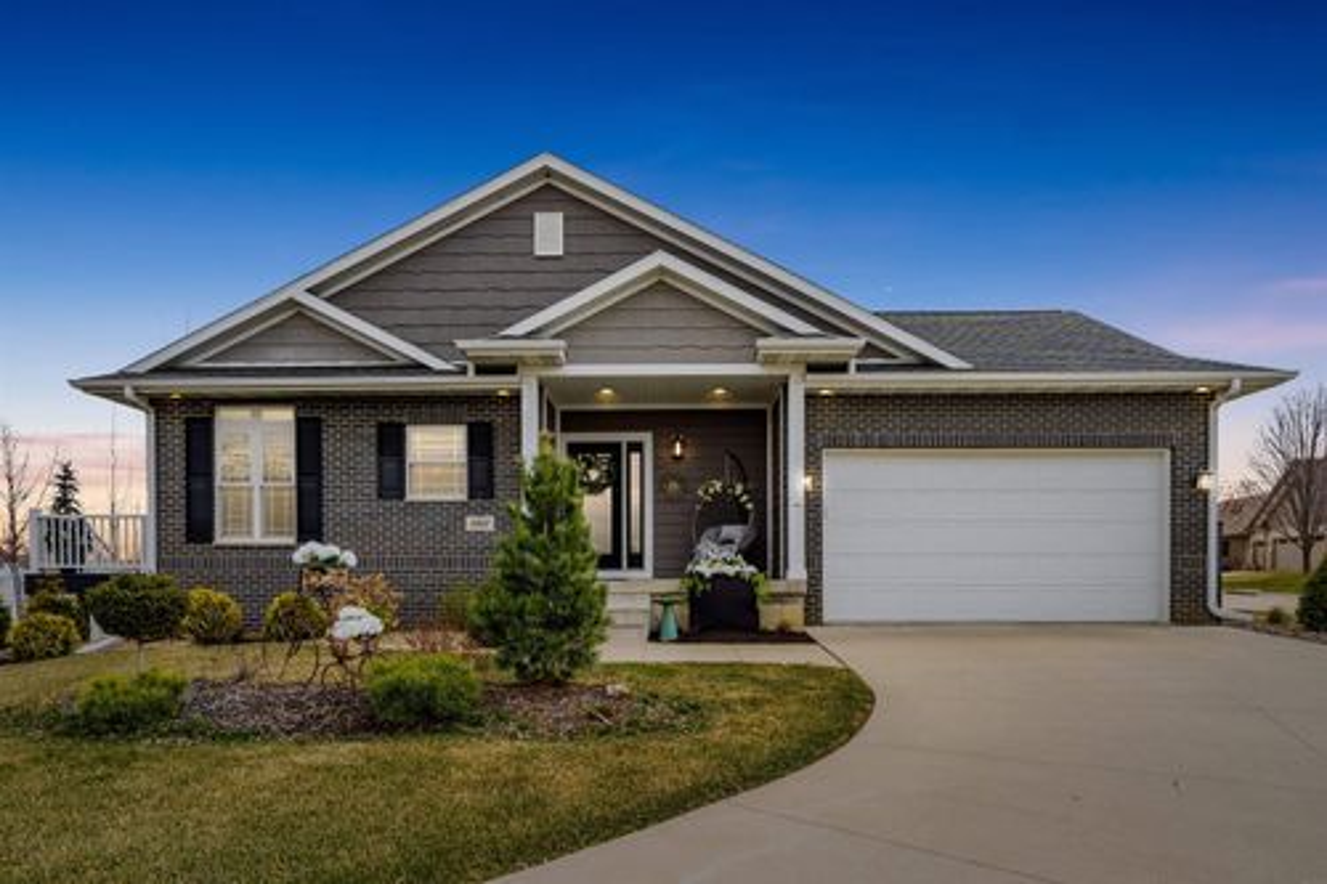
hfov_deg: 78.6
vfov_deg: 57.2
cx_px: 664
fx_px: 811
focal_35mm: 22
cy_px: 442
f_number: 8
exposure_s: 1/1000
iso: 500
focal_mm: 22
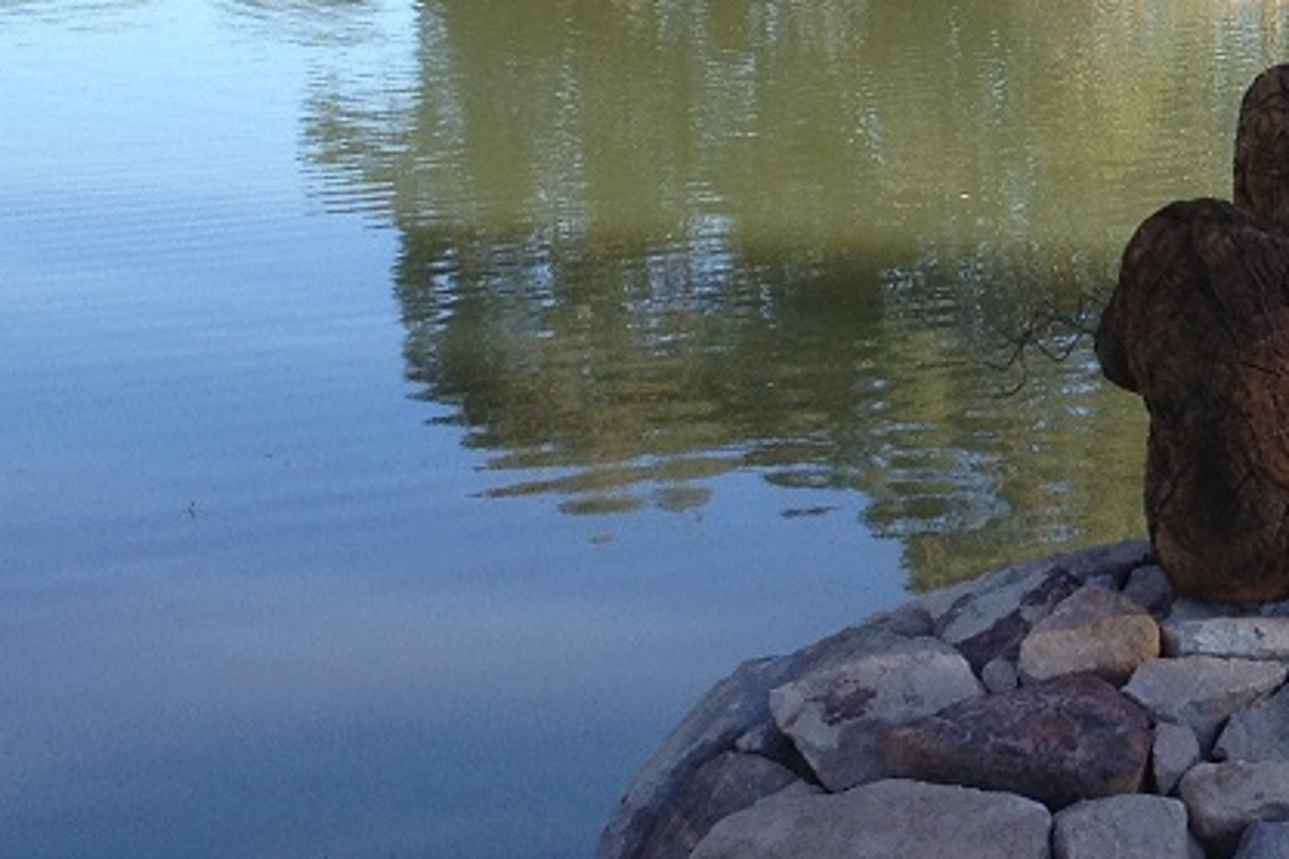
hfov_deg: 16.8
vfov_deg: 12.0
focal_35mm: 114
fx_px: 4082
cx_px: 1731
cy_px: 182
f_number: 2.4
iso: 50
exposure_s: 1/541
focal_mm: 4.28
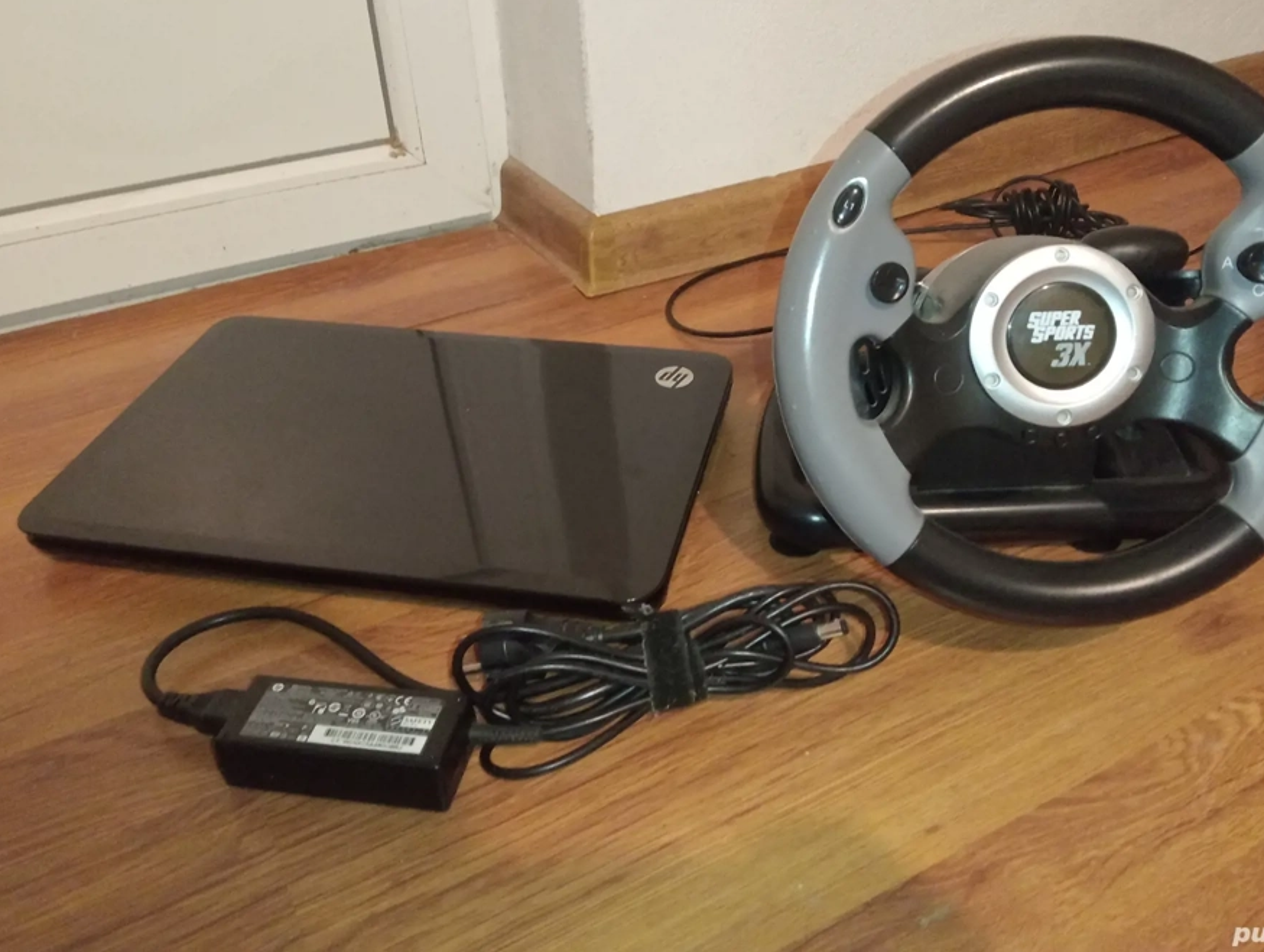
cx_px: 662
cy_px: 410
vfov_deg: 44.2
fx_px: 1170
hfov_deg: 56.7
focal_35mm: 32
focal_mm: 3.98
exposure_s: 1/20
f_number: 1.8
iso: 1972
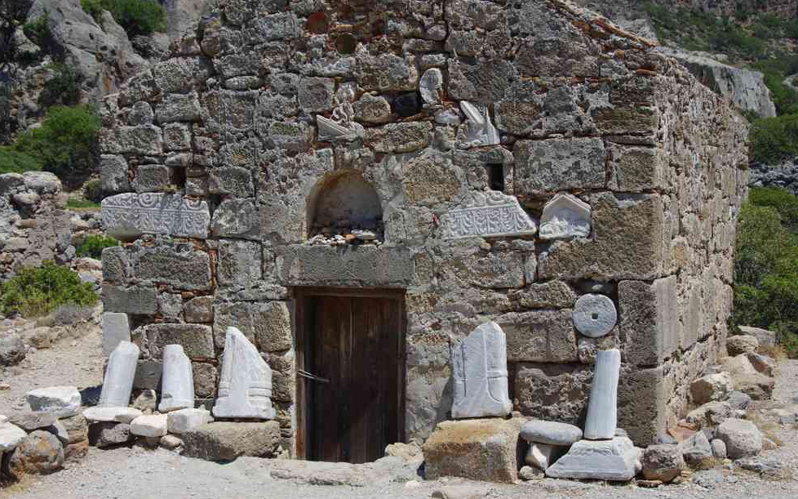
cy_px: 244
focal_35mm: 51
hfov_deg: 39.6
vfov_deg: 25.3
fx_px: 1109
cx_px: 392
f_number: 11
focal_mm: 32.5
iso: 200
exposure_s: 1/100
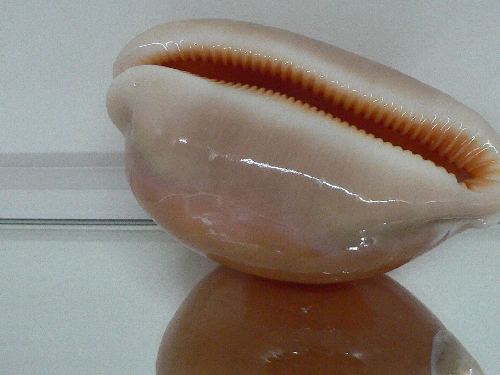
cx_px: 315
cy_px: 148
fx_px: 722
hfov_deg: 37.9
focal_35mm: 50
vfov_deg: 29.0
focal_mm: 4.6
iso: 200
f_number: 2.8
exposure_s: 1/50
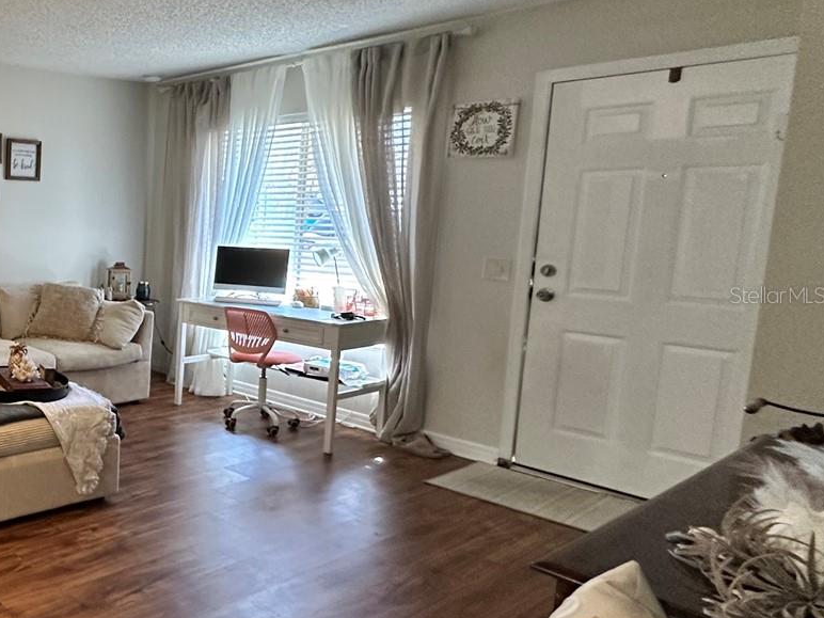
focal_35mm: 29
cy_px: 295
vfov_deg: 48.2
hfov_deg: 48.9
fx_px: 690
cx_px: -23
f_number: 2.2
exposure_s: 1/60
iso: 400
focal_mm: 2.22
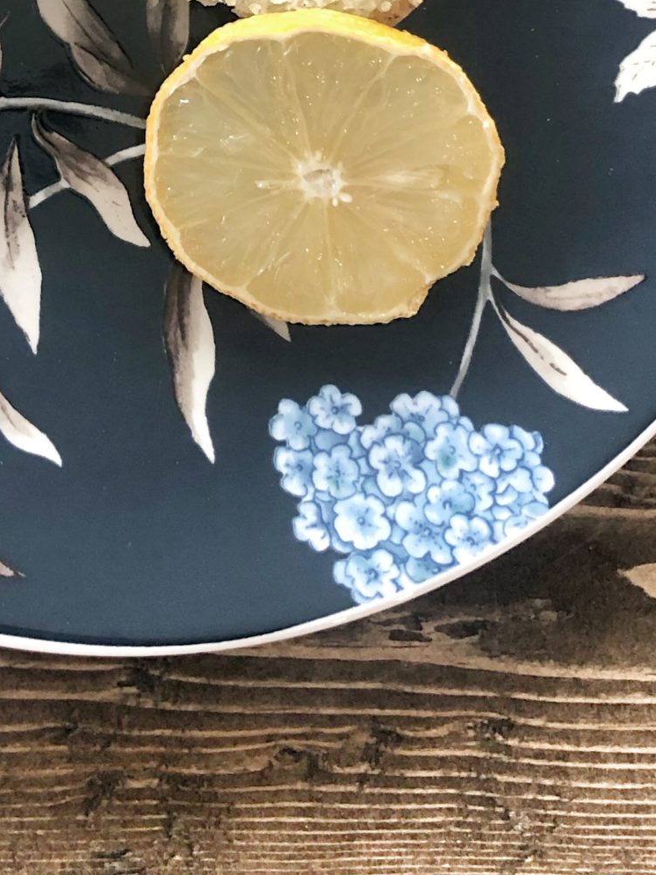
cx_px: 125
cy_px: -176
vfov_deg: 24.5
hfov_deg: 20.2
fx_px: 1819
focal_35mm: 72
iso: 50
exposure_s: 1/15
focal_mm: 4
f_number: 1.8
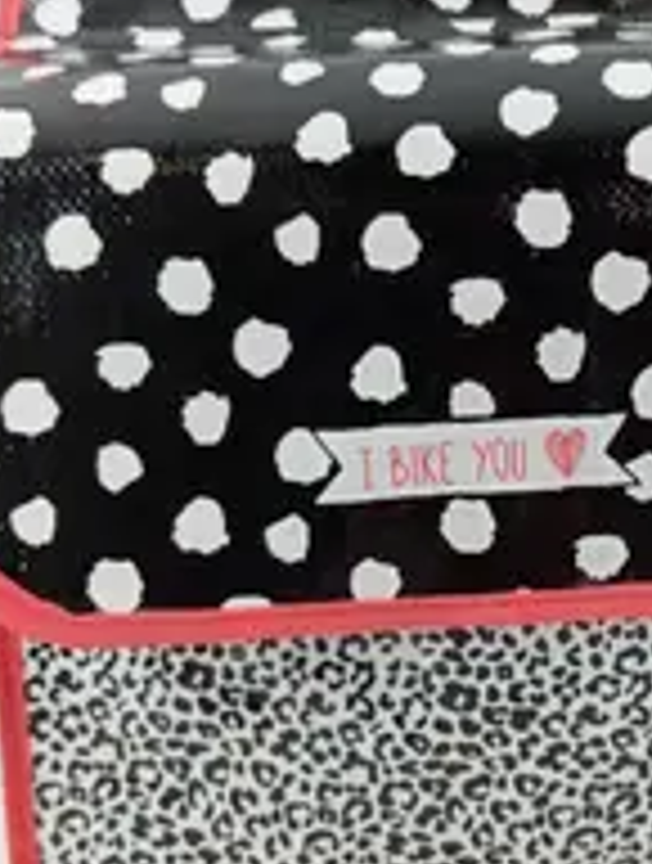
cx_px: 499
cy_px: 513
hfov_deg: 25.0
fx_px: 1450
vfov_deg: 33.1
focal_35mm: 58
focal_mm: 4.22
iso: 67
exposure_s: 1/50
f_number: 1.8
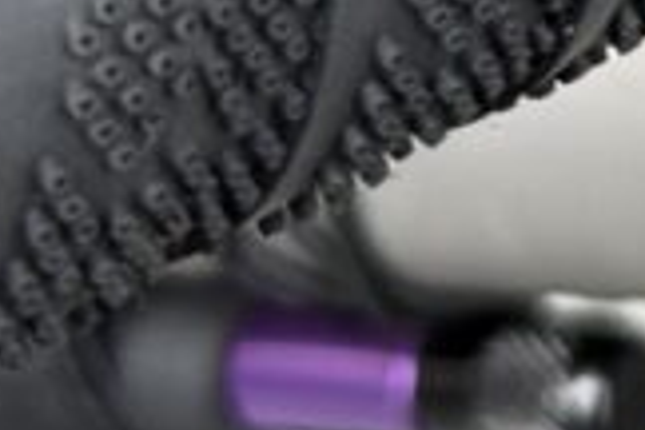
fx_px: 5625
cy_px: -1001
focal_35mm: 314
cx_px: 1139
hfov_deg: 6.4
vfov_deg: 4.2
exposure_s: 1/71
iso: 100
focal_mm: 6.76
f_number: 1.78
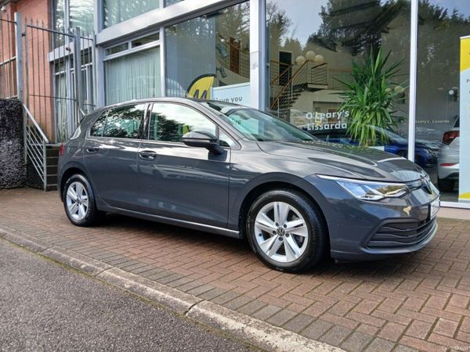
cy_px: 176
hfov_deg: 67.3
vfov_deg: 53.1
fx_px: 353
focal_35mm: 26
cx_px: 235
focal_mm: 3.98
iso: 25
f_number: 1.8
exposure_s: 1/100
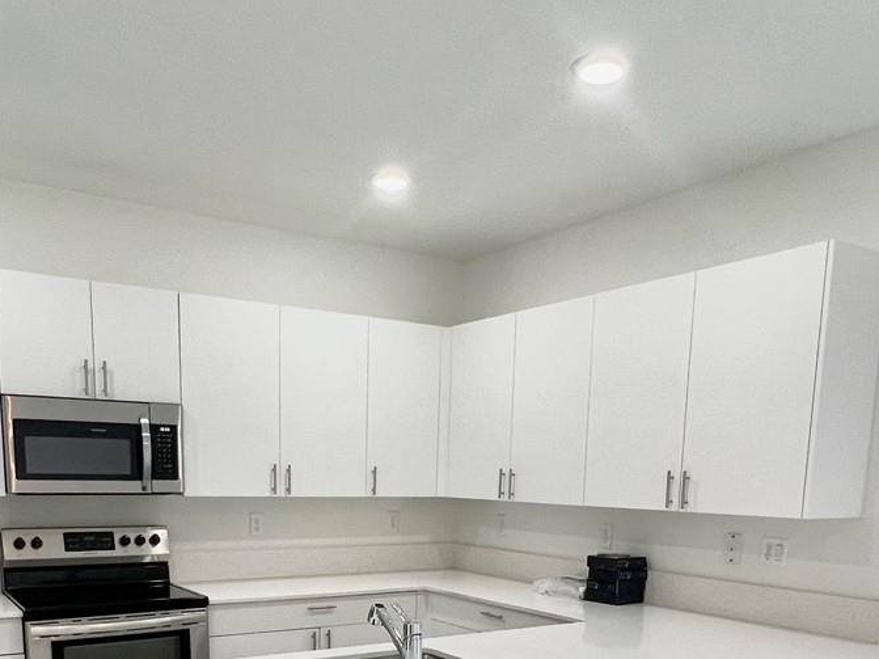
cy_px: 617
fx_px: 787
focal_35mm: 31
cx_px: 400
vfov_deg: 41.1
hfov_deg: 58.3
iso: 125
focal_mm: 1.57
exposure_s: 1/120
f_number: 1.8
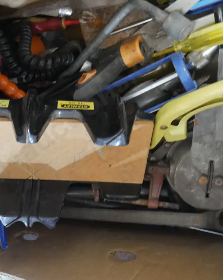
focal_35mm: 45
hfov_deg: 32.5
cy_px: 139
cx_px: 47
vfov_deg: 41.2
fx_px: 372
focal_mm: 17
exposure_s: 1/20
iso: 3200
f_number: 4
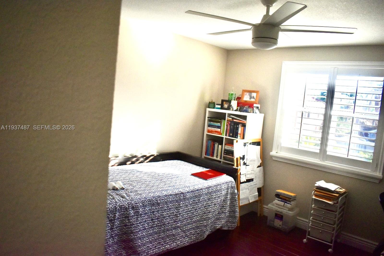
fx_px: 288
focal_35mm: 27
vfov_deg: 47.9
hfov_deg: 67.4
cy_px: 128
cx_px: 192
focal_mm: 18
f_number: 3.5
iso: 800
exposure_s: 1/640
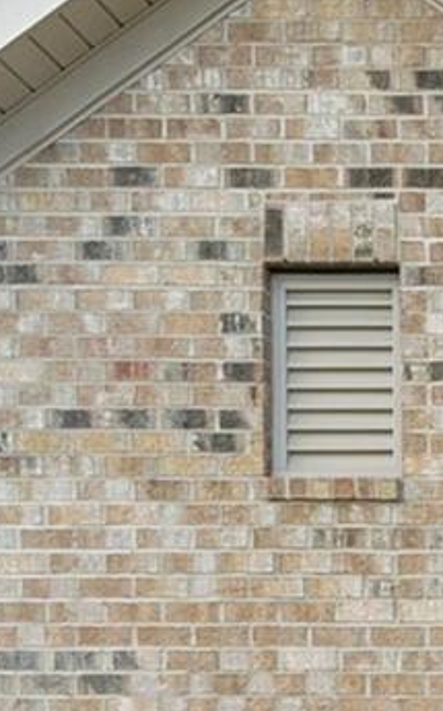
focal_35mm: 103
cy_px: 547
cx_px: 1144
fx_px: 1994
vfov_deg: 20.0
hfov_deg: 10.5
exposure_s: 1/125
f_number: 9
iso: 1600
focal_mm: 17
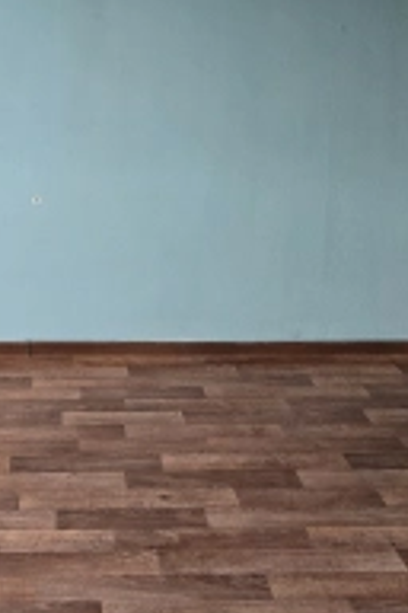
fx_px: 748
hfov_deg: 29.4
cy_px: 54
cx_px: 51
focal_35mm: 44
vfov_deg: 40.9
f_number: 2.2
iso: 160
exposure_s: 1/50
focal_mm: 2.2
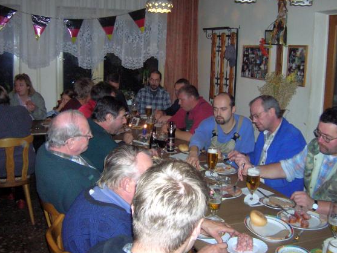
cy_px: 111
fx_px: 380
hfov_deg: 47.8
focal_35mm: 39
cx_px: 177
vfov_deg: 36.8
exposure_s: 1/60.1
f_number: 2.9
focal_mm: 5.7
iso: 200
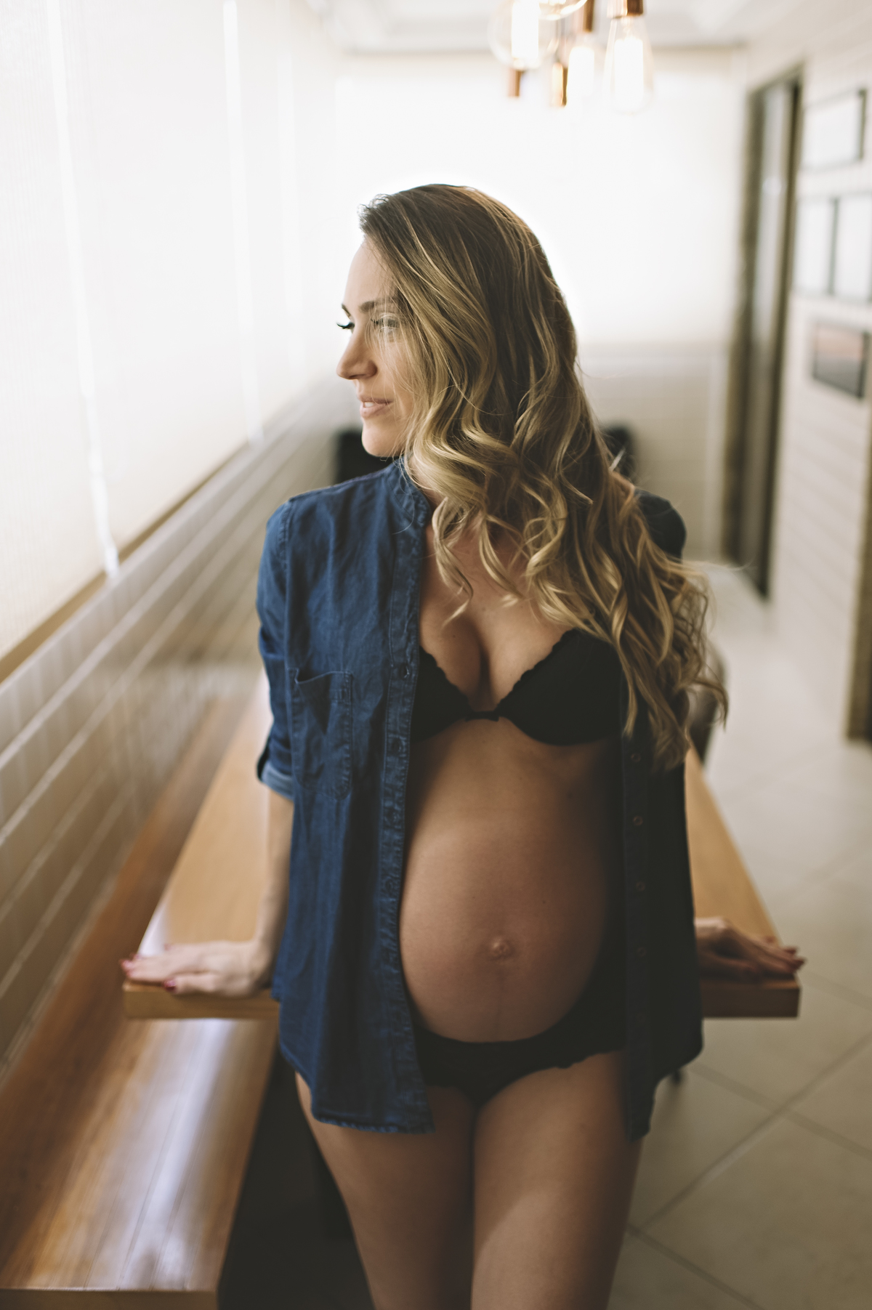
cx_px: 436
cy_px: 655
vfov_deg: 54.5
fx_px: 1273
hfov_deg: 37.8
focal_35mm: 35
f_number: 2
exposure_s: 1/200
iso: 250
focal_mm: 35
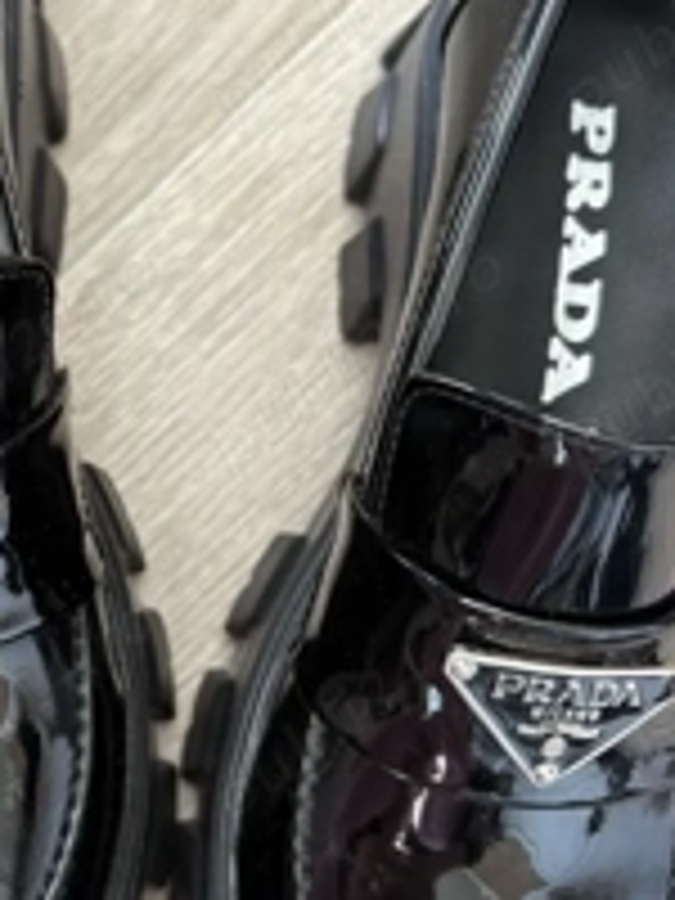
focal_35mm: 52
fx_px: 1352
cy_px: 414
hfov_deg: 27.3
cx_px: 99
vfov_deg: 36.8
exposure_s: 1/76
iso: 125
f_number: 1.6
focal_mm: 5.96
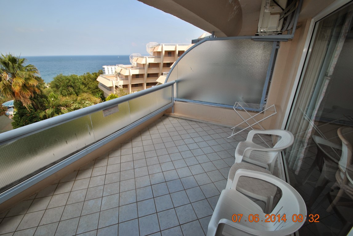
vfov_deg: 77.5
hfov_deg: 100.3
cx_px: 176
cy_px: 118
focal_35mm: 15
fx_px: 147
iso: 100
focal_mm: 10
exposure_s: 1/200
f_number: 8
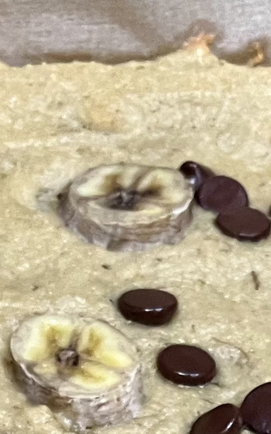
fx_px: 1619
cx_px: 130
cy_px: 764
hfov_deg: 9.6
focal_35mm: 137
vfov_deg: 13.7
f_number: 1.6
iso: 250
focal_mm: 5.1
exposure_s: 1/60
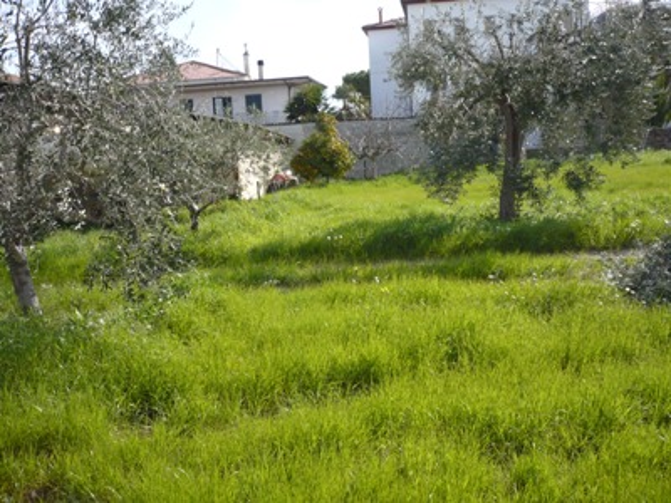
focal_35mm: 35
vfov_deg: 40.7
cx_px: 336
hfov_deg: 52.6
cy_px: 252
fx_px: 678
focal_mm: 5.8
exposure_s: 1/640
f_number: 2.8
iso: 100
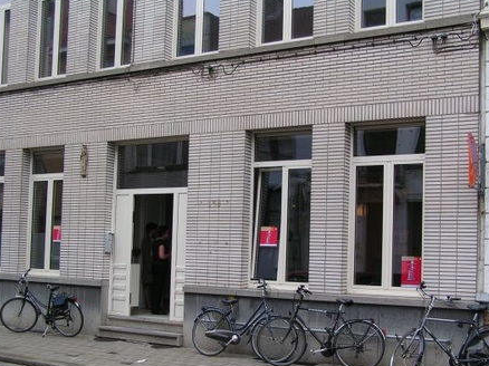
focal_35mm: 48
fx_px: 678
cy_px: 206
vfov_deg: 30.2
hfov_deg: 39.7
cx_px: 249
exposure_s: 1/50
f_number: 3.5
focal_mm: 7.1
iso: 50
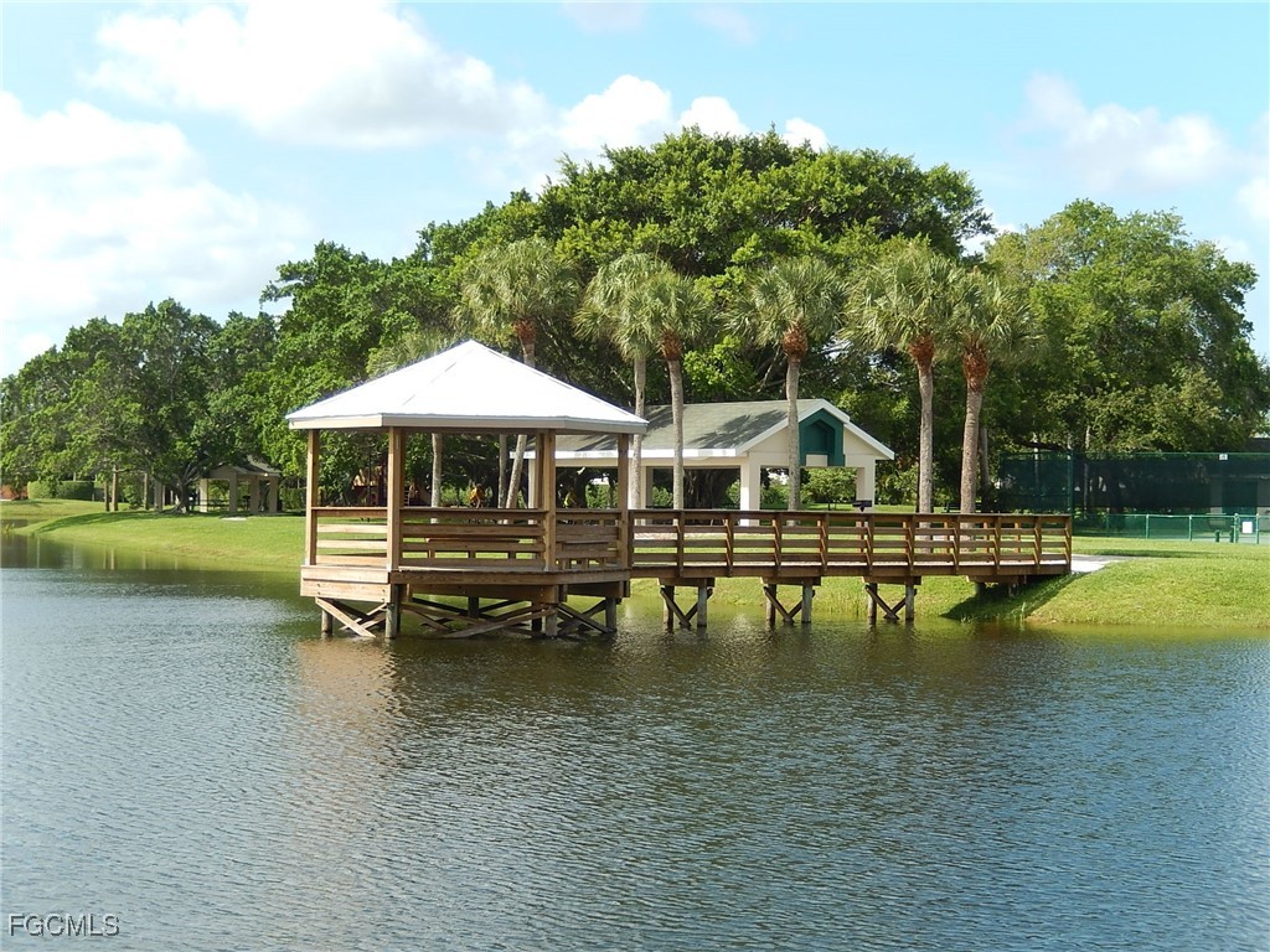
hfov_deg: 29.0
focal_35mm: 67
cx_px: 635
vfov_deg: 21.9
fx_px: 2458
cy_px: 476
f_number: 4.8
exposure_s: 1/400
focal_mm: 12
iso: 125
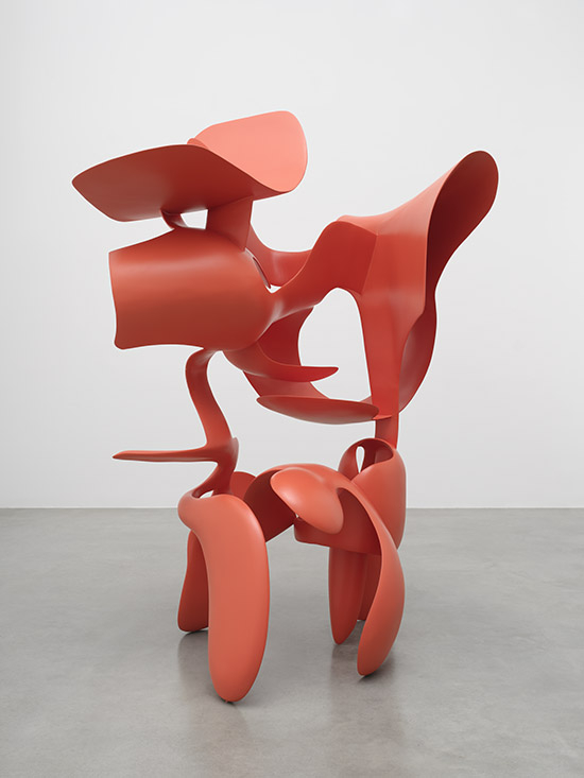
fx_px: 810
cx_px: 292
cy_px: 389
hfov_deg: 39.7
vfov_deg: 51.3
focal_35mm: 36
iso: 100
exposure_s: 1/125
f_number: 11
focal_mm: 45
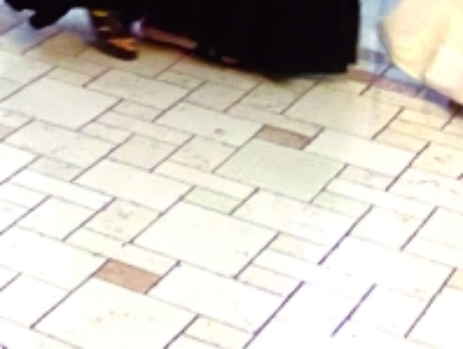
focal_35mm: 131
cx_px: -676
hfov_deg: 11.9
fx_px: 1754
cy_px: -497
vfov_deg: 9.9
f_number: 1.8
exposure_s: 1/50
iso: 100
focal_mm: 4.25
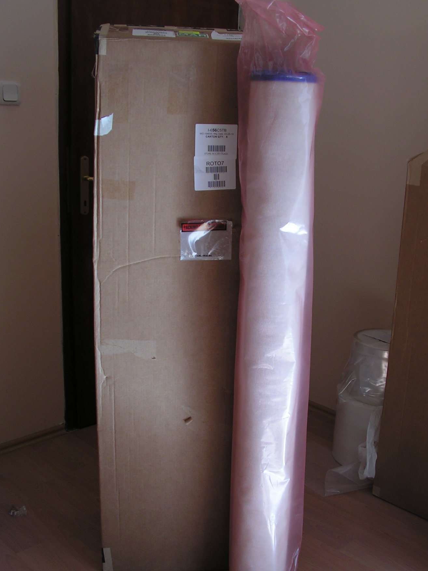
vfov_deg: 44.7
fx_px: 692
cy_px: 322
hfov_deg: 34.3
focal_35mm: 42
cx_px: 240
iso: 64
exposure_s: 1/50
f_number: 3.2
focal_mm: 6
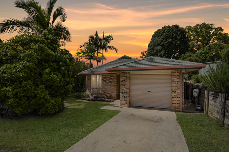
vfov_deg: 72.0
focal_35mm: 16
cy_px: 76
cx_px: 114
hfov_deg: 95.0
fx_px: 105
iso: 100
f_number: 5.6
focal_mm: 11
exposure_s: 1/1000
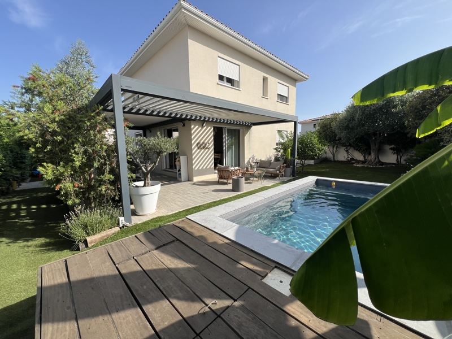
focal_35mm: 13
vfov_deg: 89.9
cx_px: 226
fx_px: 170
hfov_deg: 106.2
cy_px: 170
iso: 32
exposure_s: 1/1376
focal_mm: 1.57
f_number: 1.8
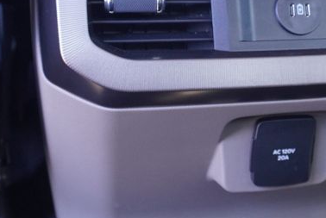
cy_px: 78
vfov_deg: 20.9
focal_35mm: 65
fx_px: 589
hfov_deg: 30.6
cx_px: 223
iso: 1000
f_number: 4
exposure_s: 1/60
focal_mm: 16
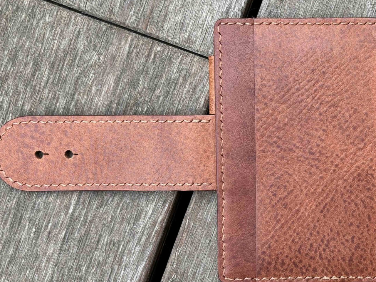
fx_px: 565
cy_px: 156
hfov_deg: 34.9
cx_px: 333
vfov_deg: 28.0
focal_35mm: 52
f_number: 1.6
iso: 80
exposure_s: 1/121
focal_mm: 5.96
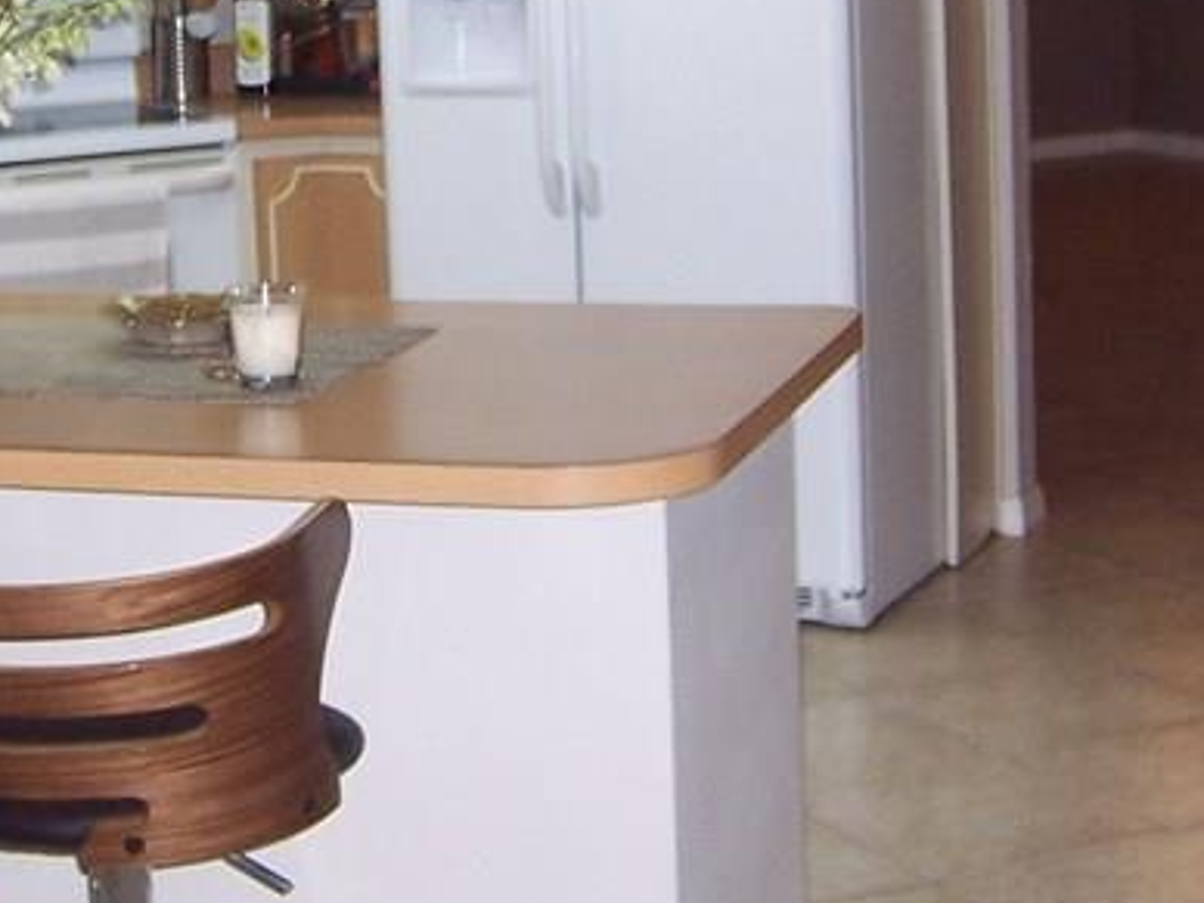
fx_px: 3026
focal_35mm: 87
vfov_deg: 16.8
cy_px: 155
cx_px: 171
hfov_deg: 22.1
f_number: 2.8
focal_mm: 5.5
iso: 140
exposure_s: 1/60
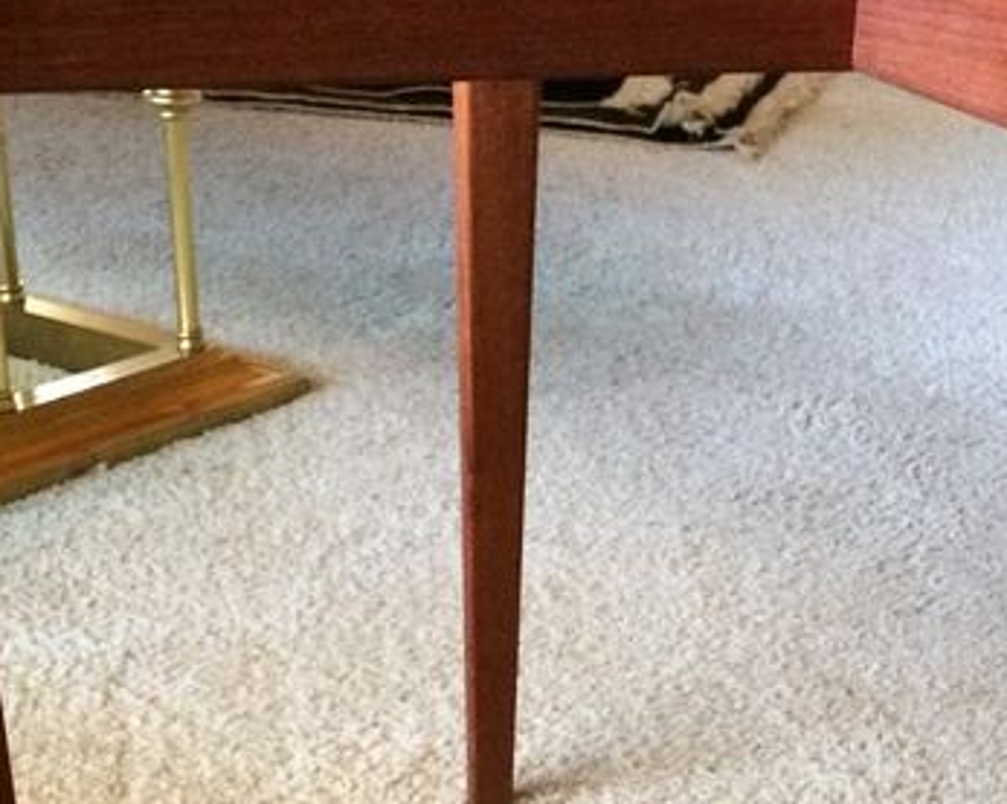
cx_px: 763
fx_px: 2263
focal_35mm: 76
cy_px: 762
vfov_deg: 19.7
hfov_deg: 24.8
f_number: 2.2
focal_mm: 4.12
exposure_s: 1/30
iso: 320
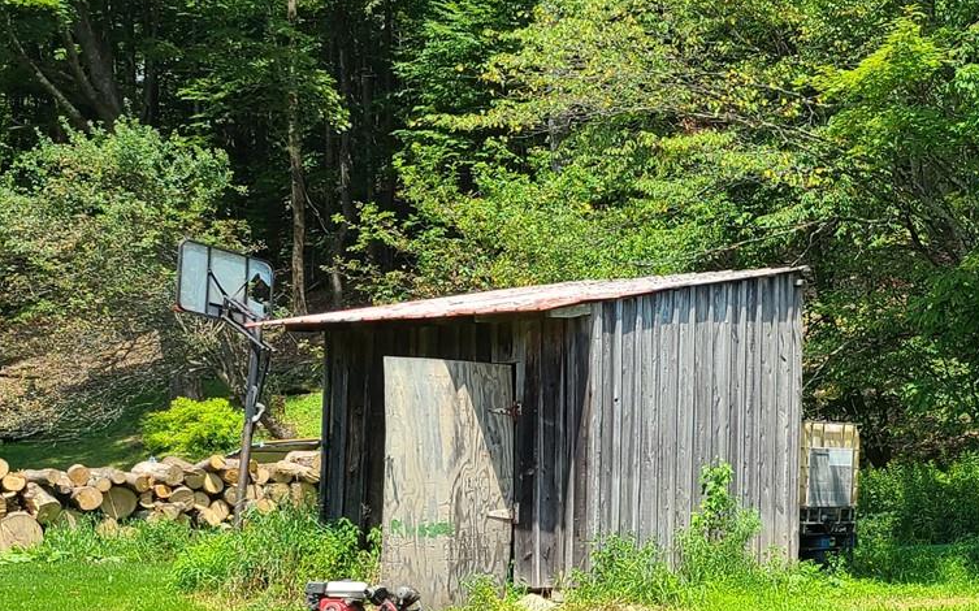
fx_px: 2000
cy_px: 395
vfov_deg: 17.3
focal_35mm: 75
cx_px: 1142
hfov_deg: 25.1
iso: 40
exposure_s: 1/1084
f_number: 1.8
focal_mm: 5.4
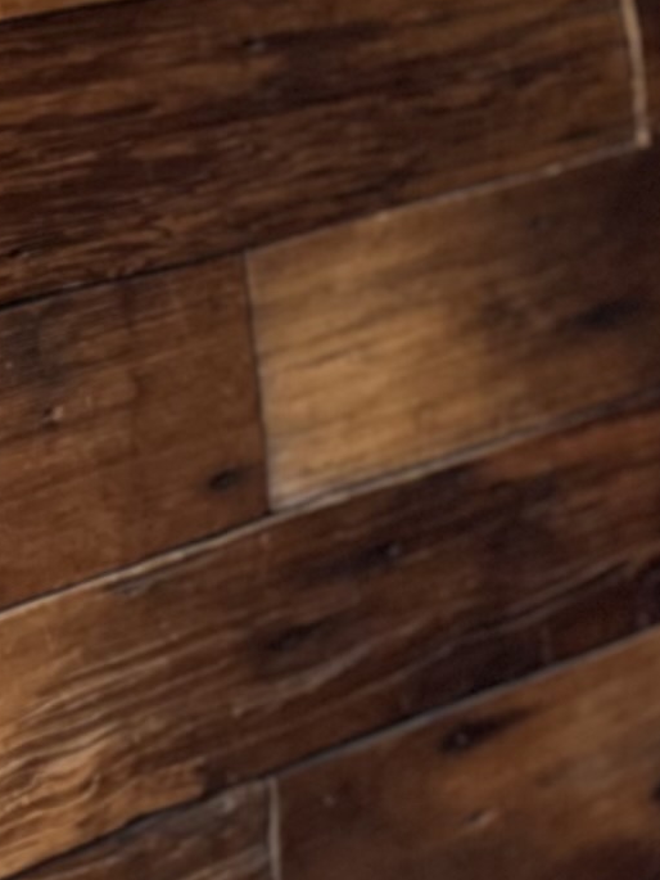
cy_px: 6
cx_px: 1511
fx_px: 3888
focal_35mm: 153
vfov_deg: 12.8
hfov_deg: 8.9
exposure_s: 1/122
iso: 100
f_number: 1.6
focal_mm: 5.1
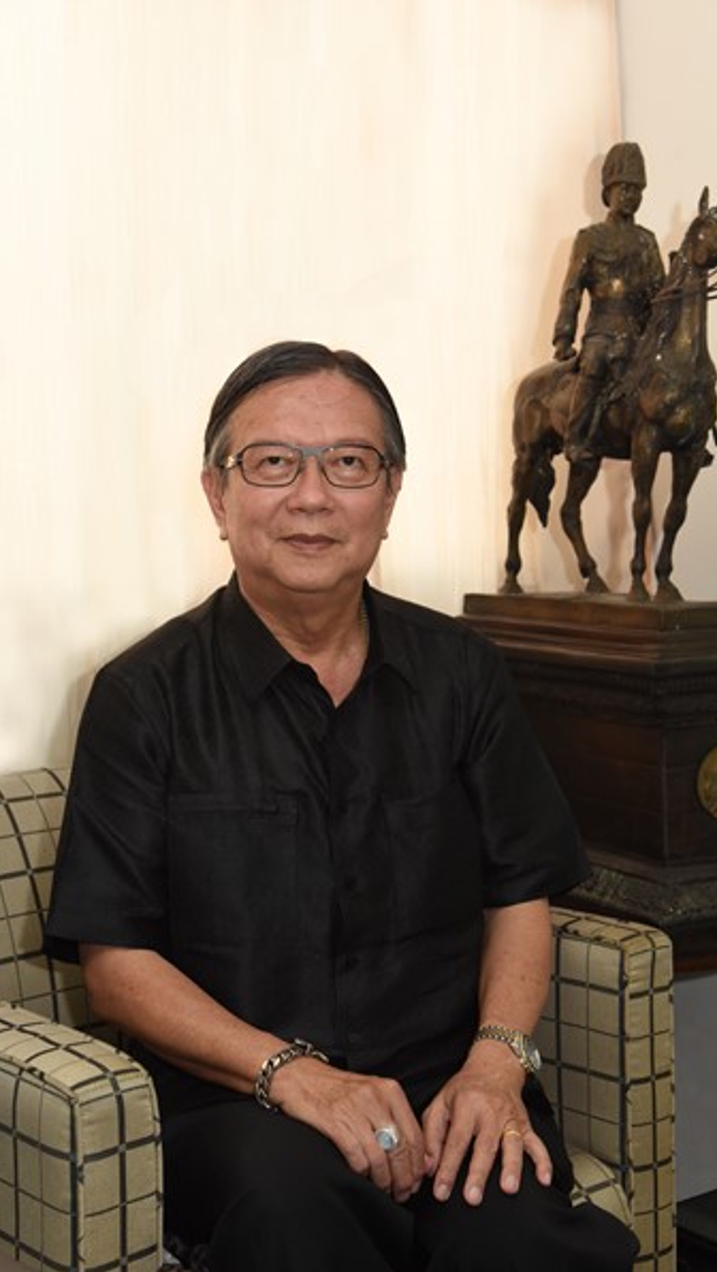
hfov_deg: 20.8
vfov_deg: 36.0
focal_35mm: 58
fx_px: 1957
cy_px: 638
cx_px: 368
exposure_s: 1/160
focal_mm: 55
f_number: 5.6
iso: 2000
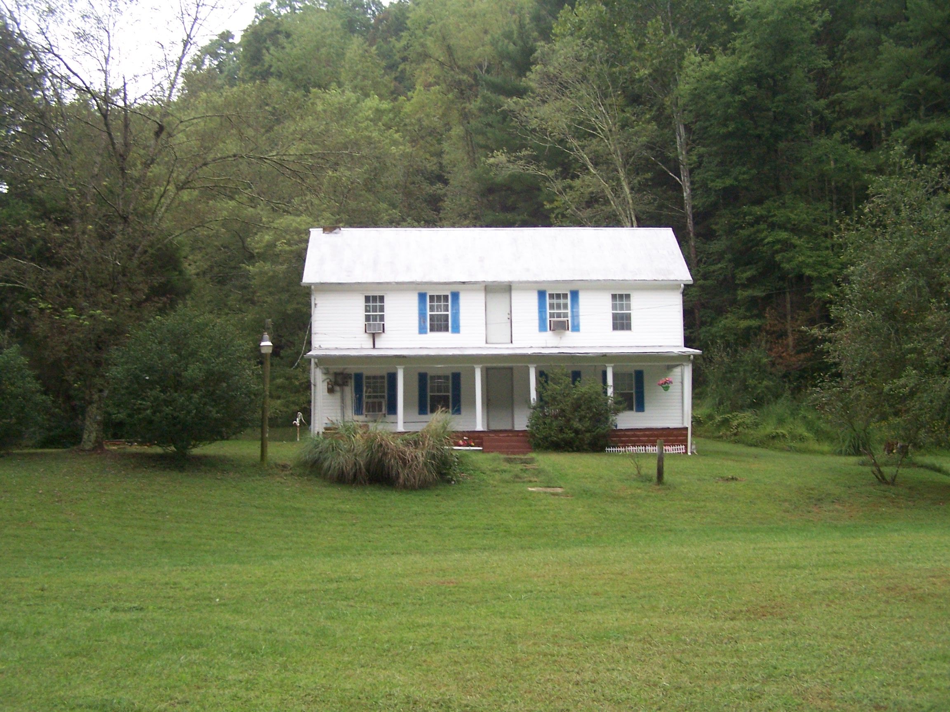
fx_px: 1043
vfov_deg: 37.7
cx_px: 475
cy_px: 356
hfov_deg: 49.0
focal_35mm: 38
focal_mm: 6.3
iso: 140
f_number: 2.8
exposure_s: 1/90
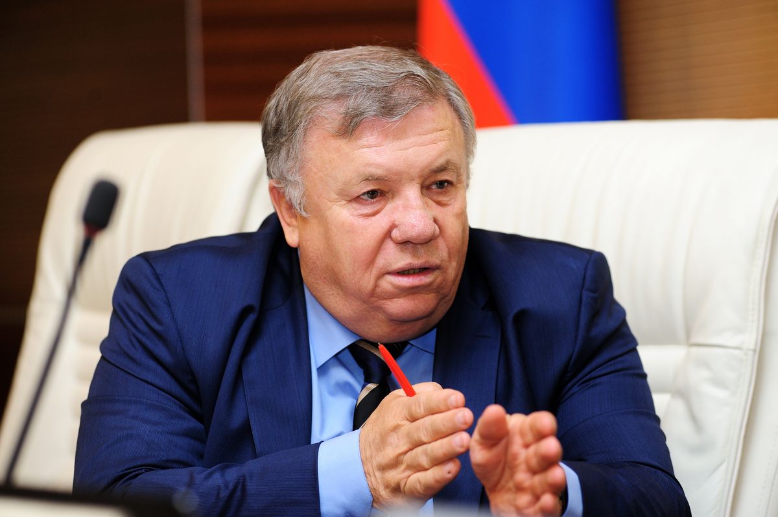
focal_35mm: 125
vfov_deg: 10.9
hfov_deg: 16.4
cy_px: 258
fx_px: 2699
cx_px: 389
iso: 800
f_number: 4
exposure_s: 1/250
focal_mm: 125
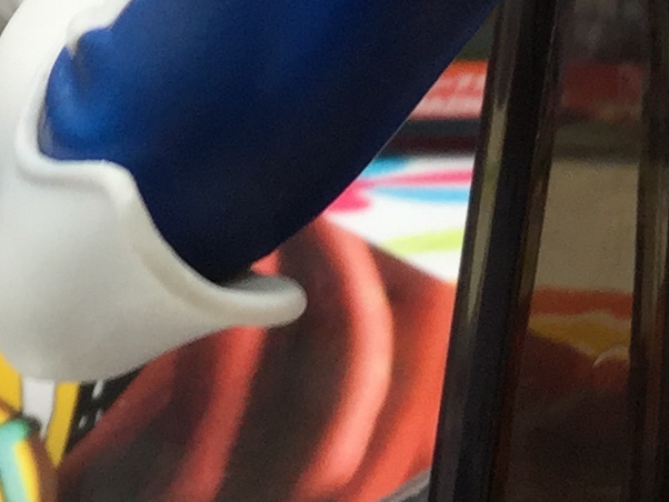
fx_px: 3248
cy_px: -630
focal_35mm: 168
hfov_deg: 11.7
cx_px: 603
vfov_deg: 8.2
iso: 32
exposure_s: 1/60
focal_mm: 3.3
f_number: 2.4
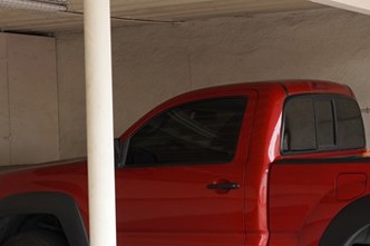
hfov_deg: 19.0
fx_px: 1101
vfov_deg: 12.7
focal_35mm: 107
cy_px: 214
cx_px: 98
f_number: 4
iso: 250
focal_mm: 34.7
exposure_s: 1/160
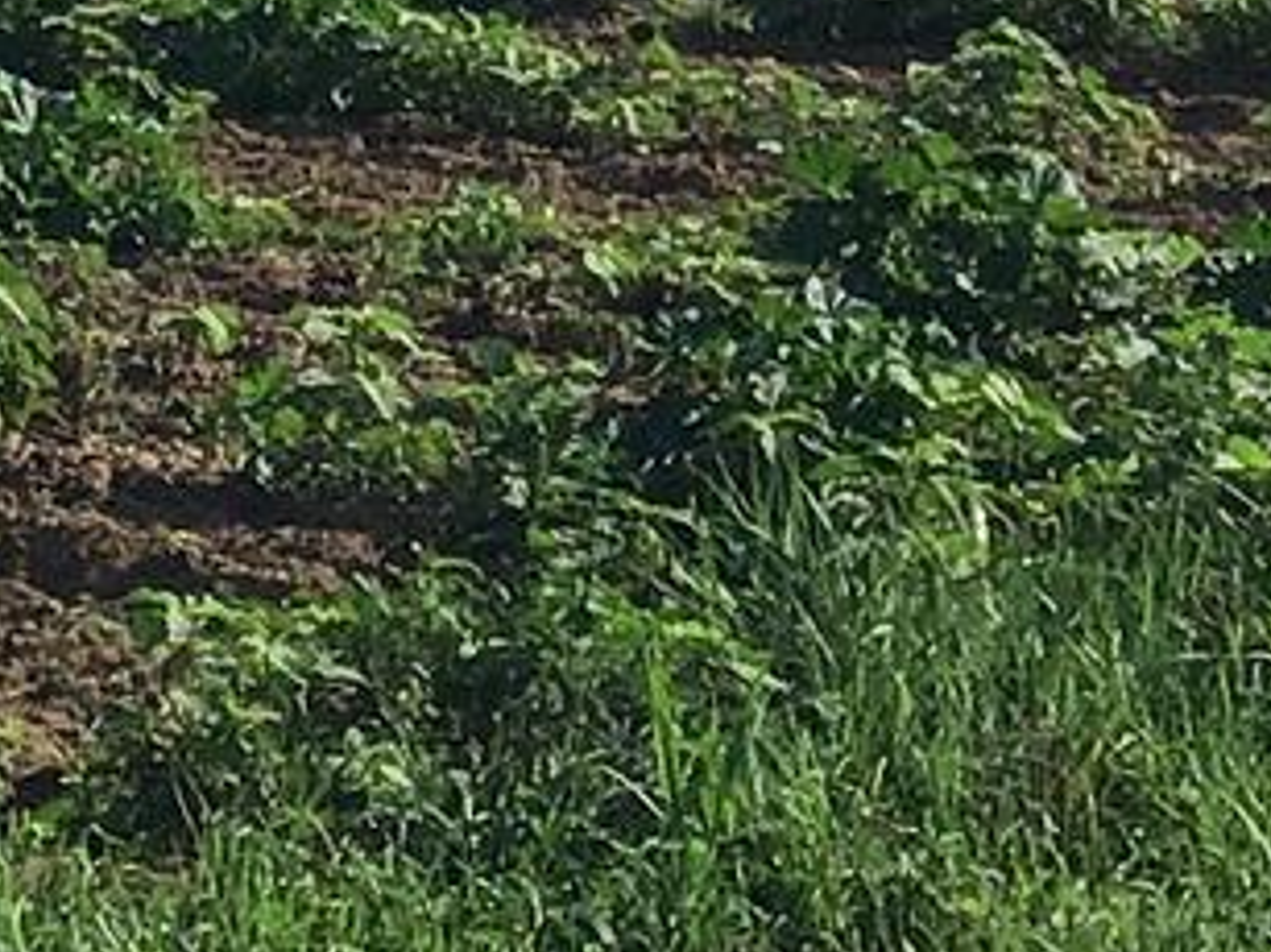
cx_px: 555
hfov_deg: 9.6
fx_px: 7597
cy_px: -861
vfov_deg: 7.0
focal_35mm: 207
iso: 25
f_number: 2.4
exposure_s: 1/2203
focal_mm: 3.3
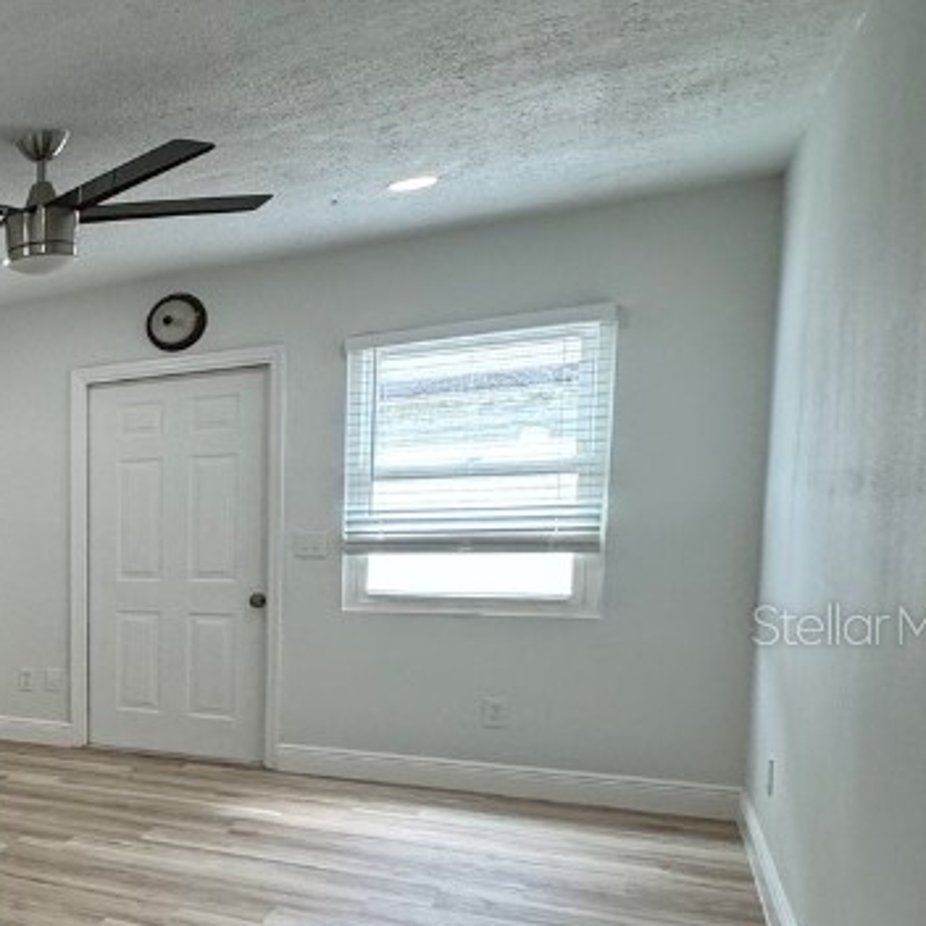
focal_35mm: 36
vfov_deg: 45.3
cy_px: 623
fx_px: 1090
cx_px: -347
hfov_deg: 31.8
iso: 200
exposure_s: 1/120
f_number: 2.2
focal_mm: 2.22
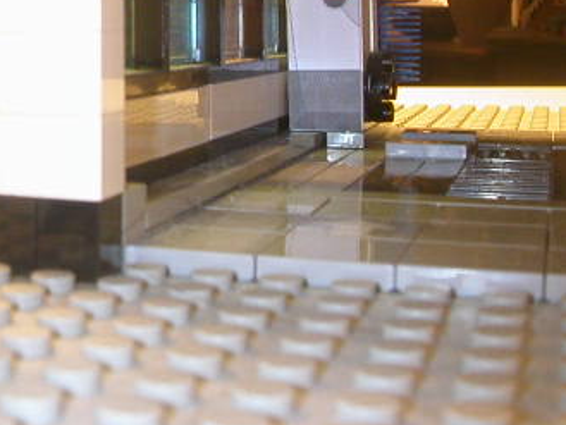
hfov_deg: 26.0
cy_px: 59
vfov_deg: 20.1
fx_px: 1178
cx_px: 38
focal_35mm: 72
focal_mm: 5.6
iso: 200
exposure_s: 1/7.8
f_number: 4.5
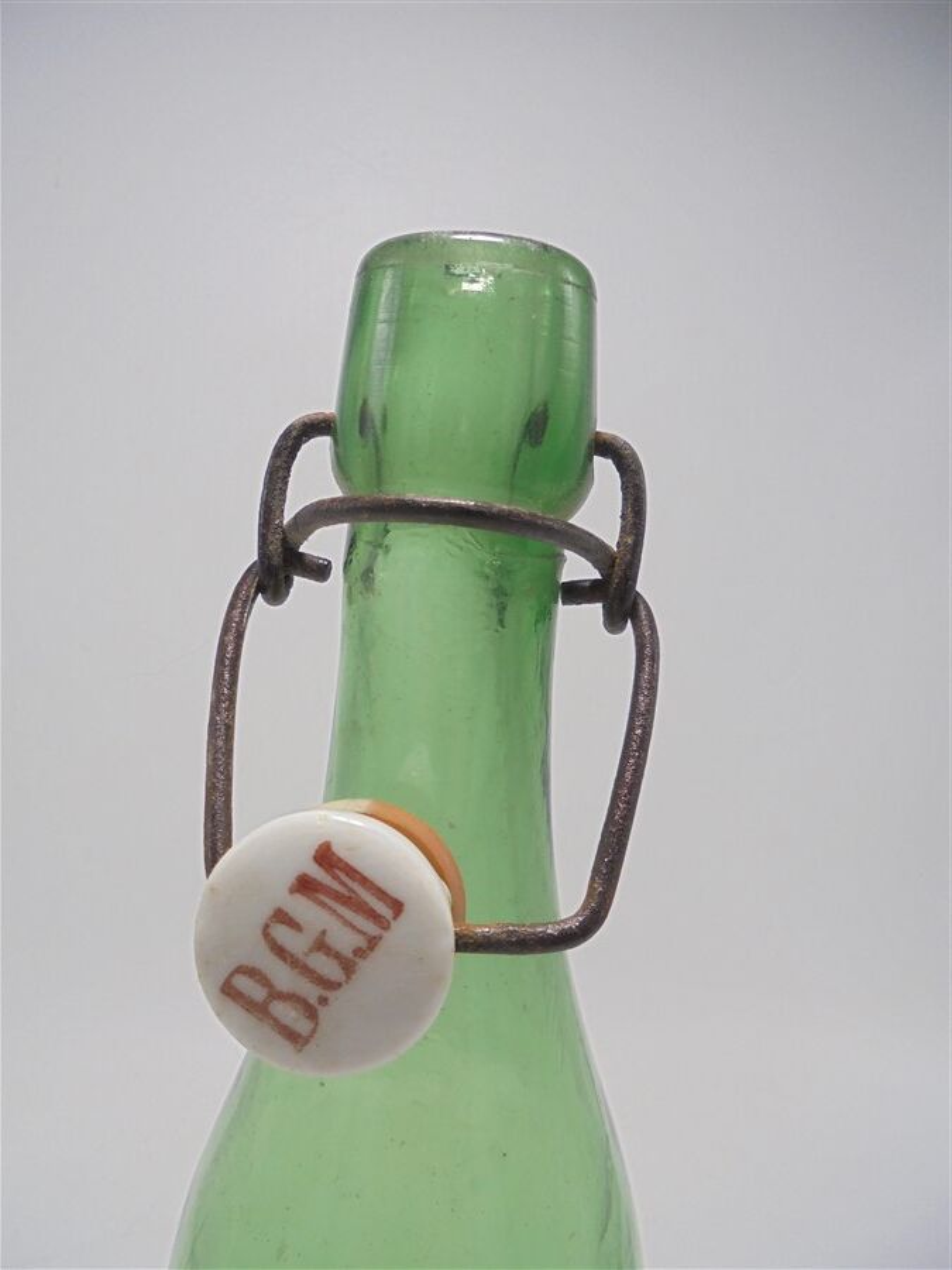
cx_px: 476
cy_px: 635
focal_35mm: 26
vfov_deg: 67.3
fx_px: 953
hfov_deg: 53.1
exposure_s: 1/80
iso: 100
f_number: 3.5
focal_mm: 4.6
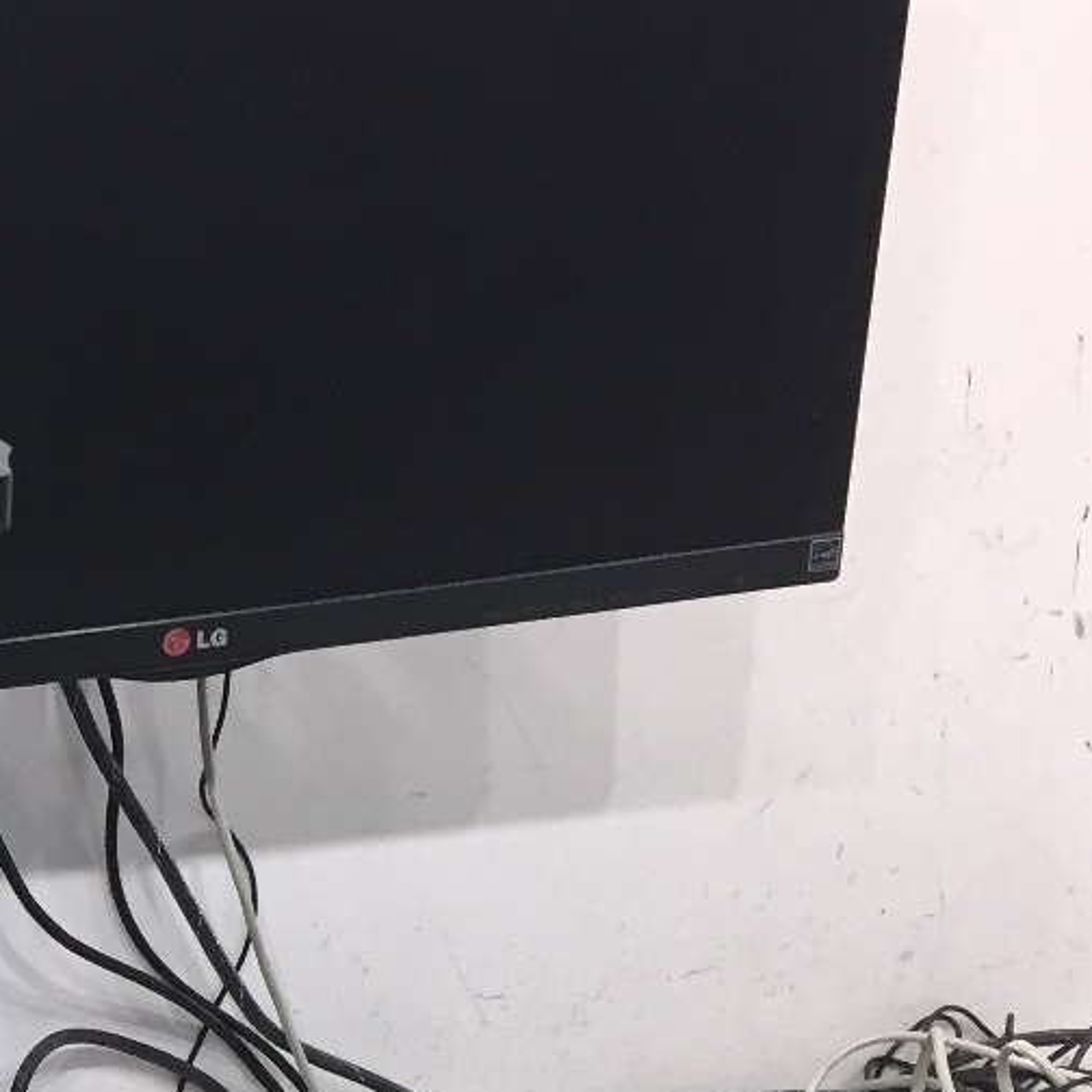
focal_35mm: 83
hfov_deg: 19.2
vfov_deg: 19.9
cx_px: -366
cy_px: 1220
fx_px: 2962
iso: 125
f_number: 2.2
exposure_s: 1/33
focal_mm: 4.15
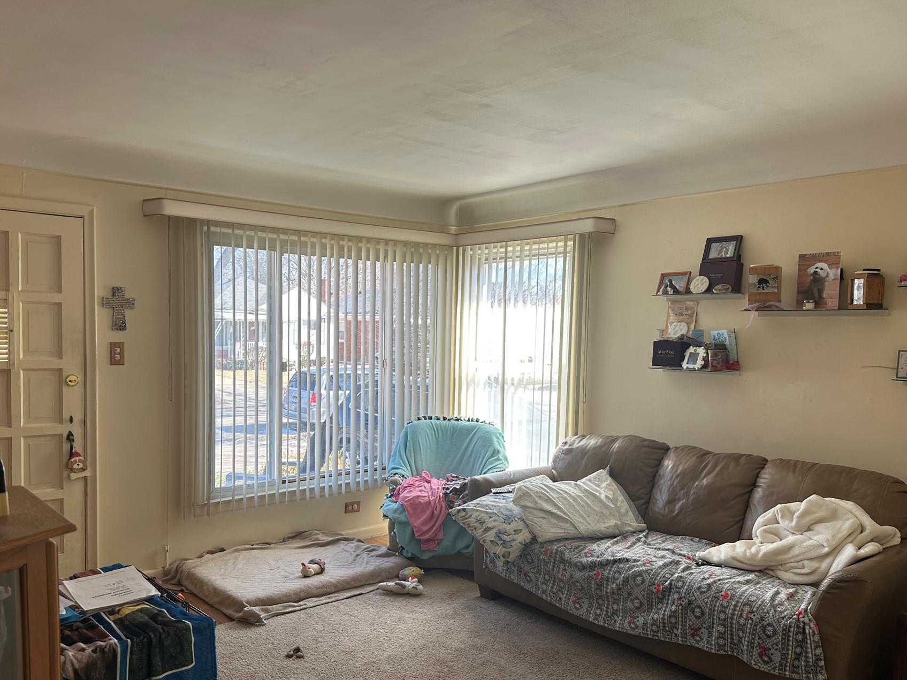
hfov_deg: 61.6
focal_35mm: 29
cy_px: 380
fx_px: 760
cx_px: 415
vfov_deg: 48.1
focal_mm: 6.86
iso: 64
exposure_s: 1/196
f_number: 1.78
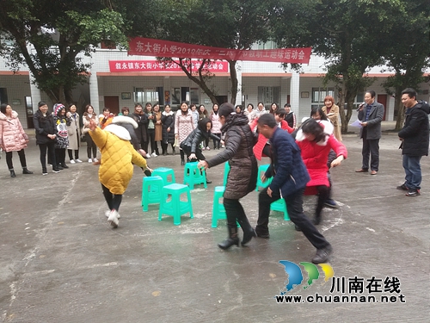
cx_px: 215
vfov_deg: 46.8
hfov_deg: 60.0
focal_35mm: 30
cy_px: 162
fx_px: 373
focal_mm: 3.95
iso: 248
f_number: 1.8
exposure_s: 1/50
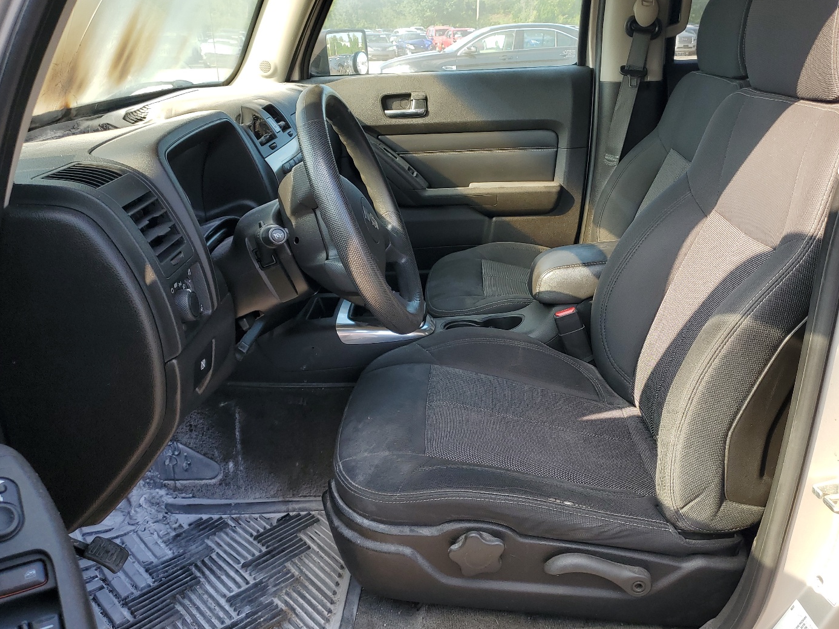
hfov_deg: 59.9
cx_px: 441
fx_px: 727
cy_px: 278
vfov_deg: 46.7
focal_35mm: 30
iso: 50
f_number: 1.5
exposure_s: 1/345
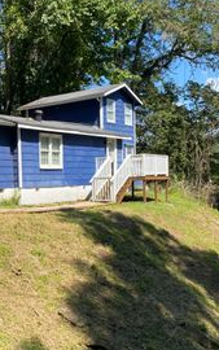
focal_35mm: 51
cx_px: -9
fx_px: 487
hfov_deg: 24.0
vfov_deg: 39.2
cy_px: 229
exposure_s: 1/1218
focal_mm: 4.25
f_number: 1.8
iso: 32
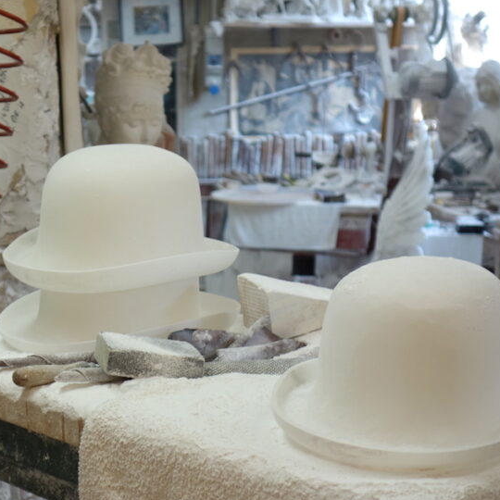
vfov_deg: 21.9
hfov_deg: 21.7
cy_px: 300
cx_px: 129
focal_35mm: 79
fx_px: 1291
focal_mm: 18.23
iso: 125
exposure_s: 1/80
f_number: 3.2
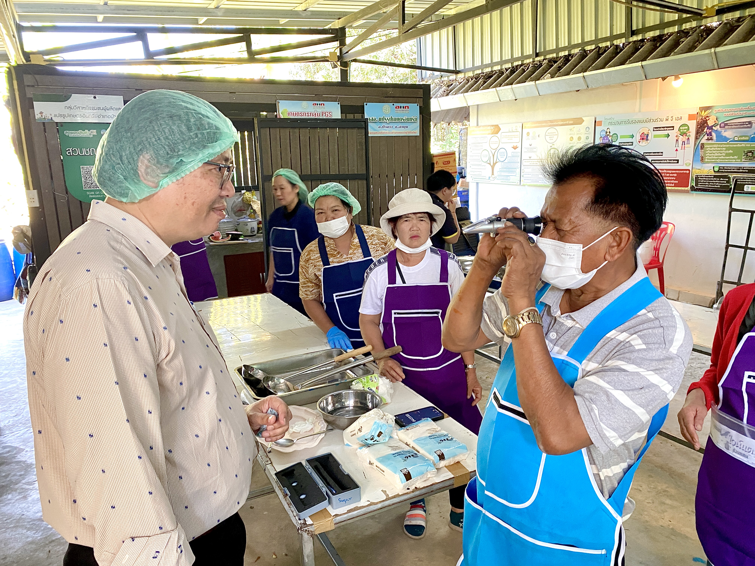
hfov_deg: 67.3
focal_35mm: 26
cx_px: 378
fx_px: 567
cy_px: 283
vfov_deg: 53.1
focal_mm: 4.25
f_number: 1.8
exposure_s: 1/60
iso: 160
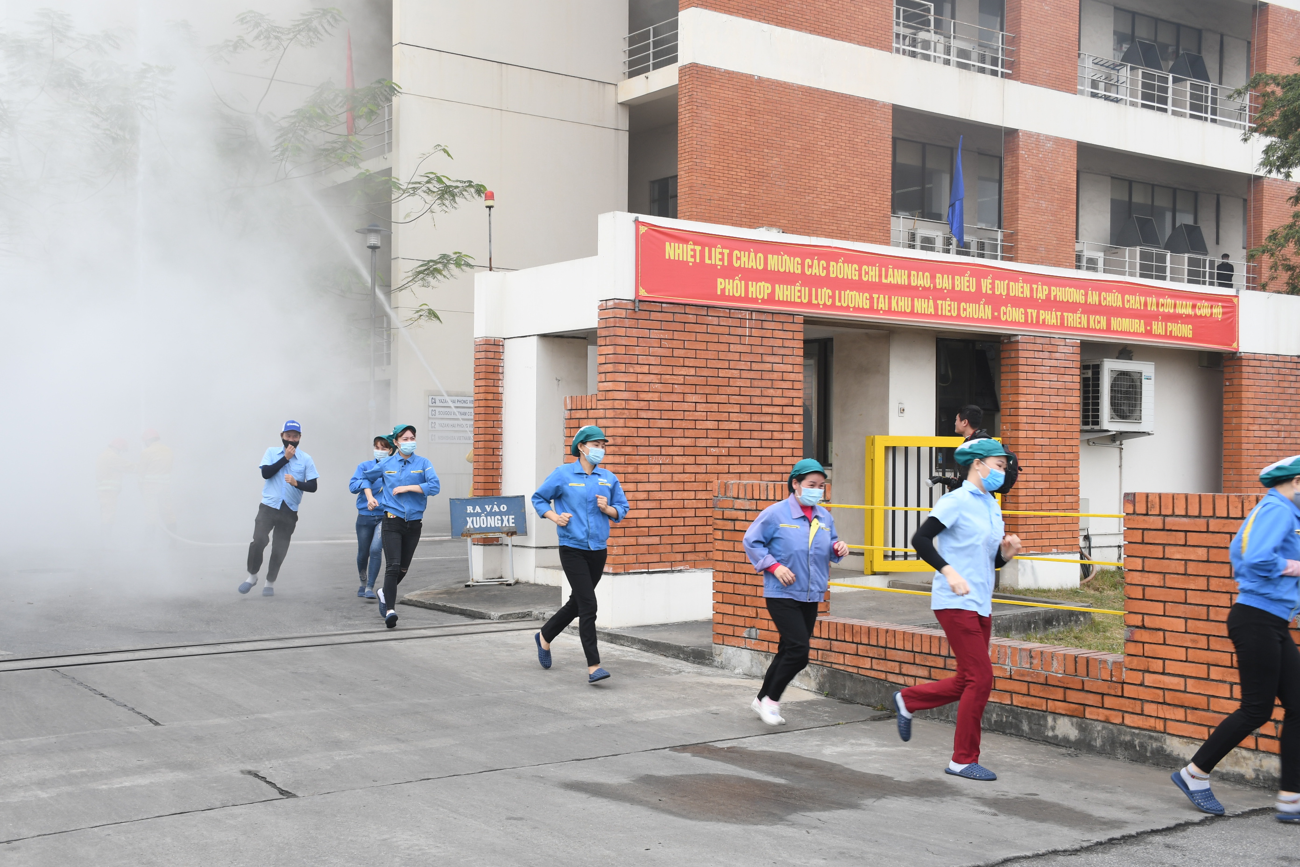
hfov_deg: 47.9
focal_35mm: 40
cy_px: 434
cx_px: 650
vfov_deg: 33.0
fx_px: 1462
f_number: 8
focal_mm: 27
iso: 200
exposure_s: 1/200
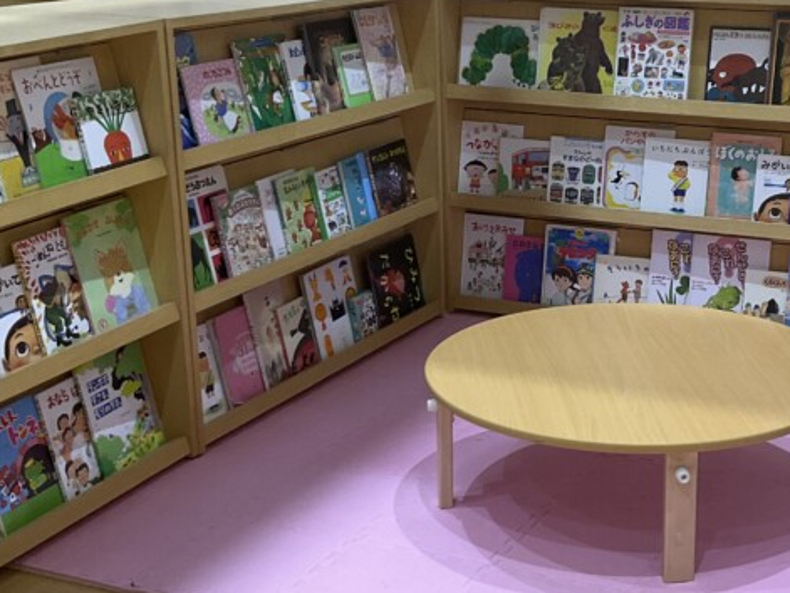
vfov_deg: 23.3
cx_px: 612
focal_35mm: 63
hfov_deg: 30.1
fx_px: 1439
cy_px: 305
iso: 50
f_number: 1.8
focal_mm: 3
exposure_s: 1/100
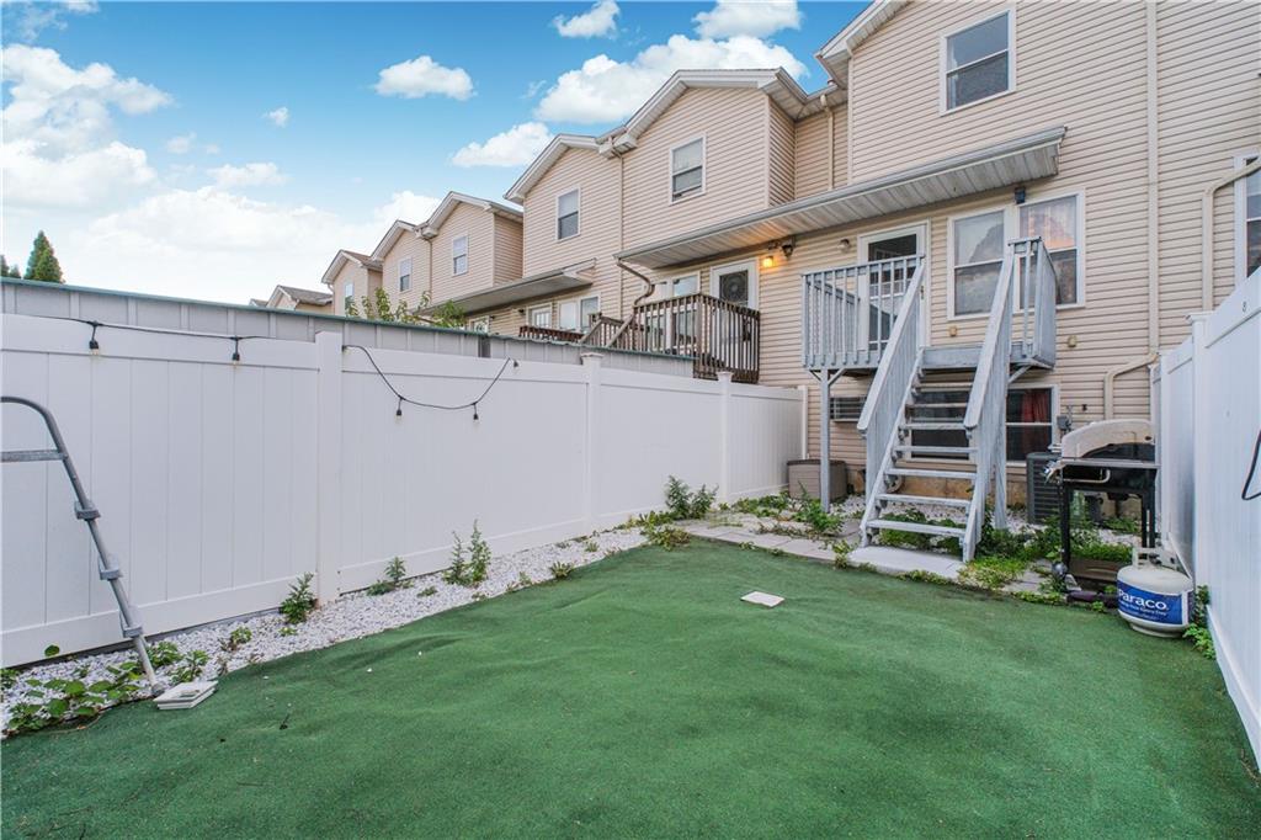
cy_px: 420
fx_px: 525
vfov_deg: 77.3
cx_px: 630
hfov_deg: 100.4
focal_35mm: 15
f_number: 10
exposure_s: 1/60
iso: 1000
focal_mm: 10
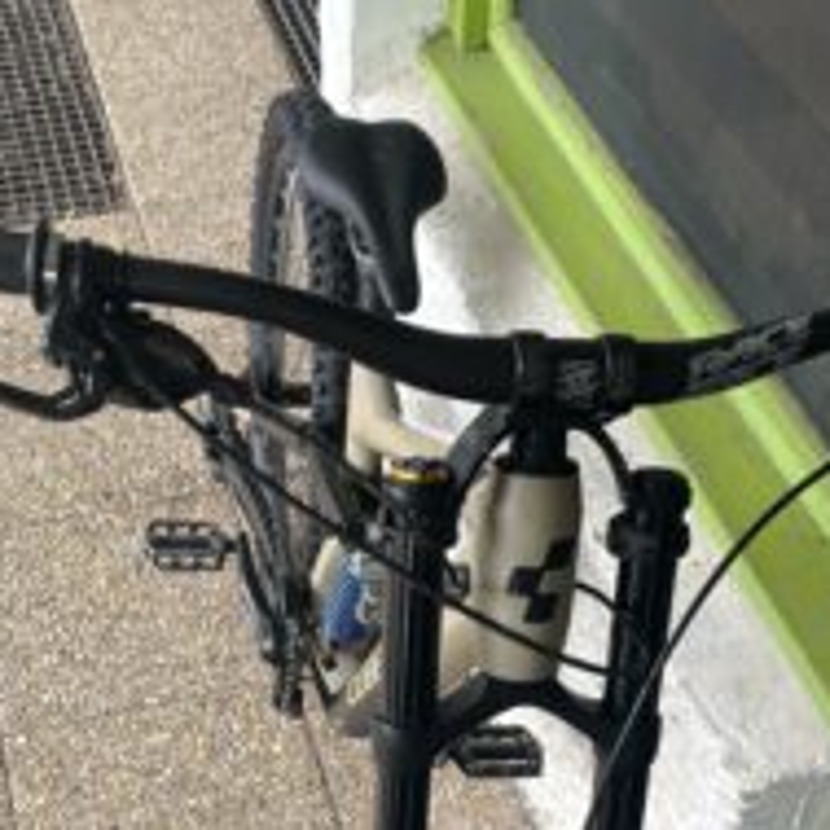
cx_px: 461
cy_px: 788
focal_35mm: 52
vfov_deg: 30.9
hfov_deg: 32.8
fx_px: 1411
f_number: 1.6
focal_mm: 5.1
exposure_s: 1/220
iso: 40
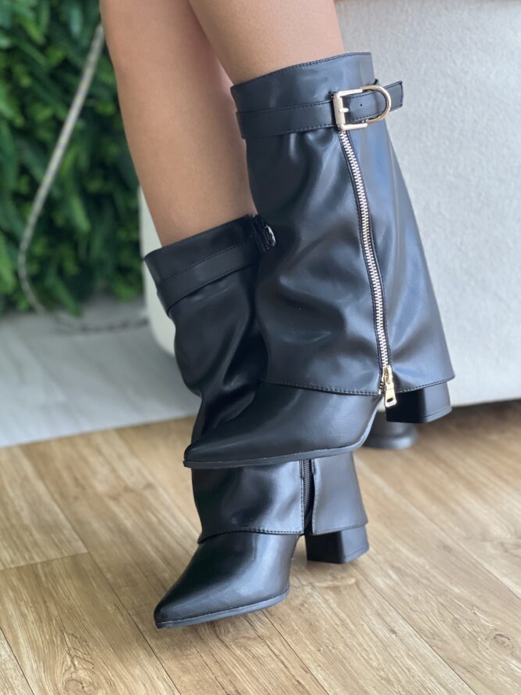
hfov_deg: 18.2
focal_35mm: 81
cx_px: 248
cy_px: 350
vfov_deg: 24.1
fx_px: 1626
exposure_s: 1/120
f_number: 2.8
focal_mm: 9
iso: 250
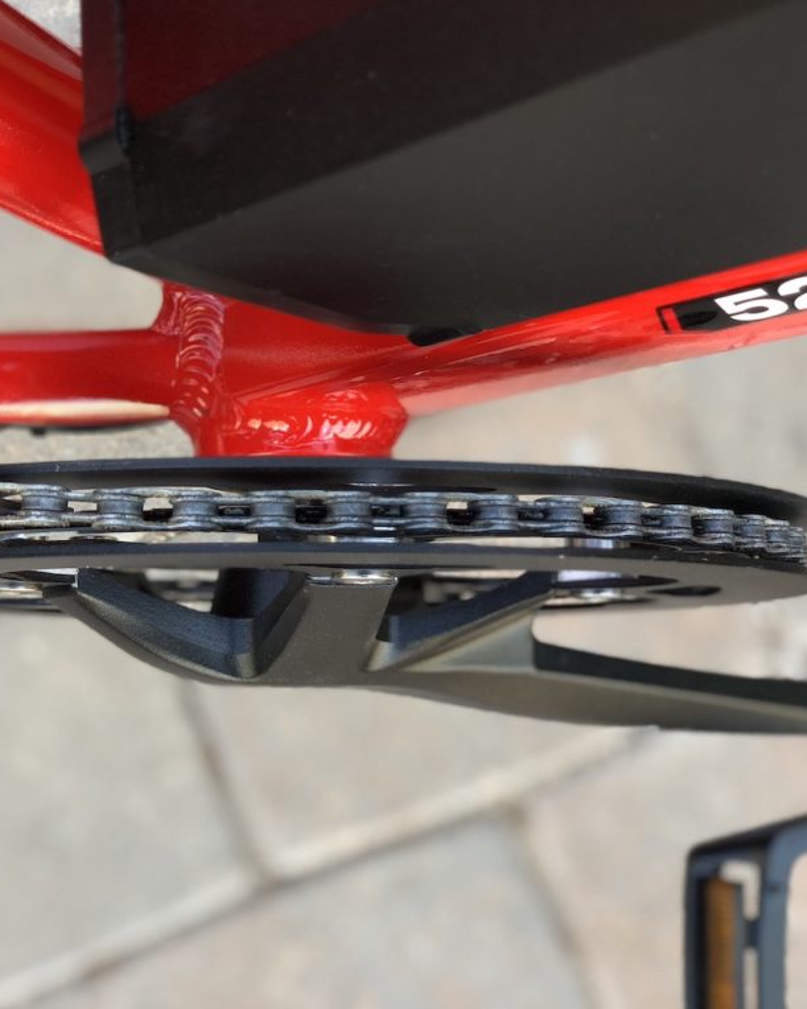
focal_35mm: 68
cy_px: 504
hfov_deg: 22.4
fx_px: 2031
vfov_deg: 27.9
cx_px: 326
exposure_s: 1/60
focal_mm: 6
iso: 50
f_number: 2.4
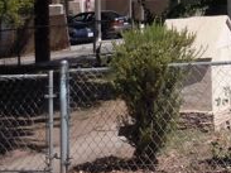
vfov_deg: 14.0
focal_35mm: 98
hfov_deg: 17.0
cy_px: -101
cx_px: 399
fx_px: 654
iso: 100
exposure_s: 1/640
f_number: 3.7
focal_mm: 5
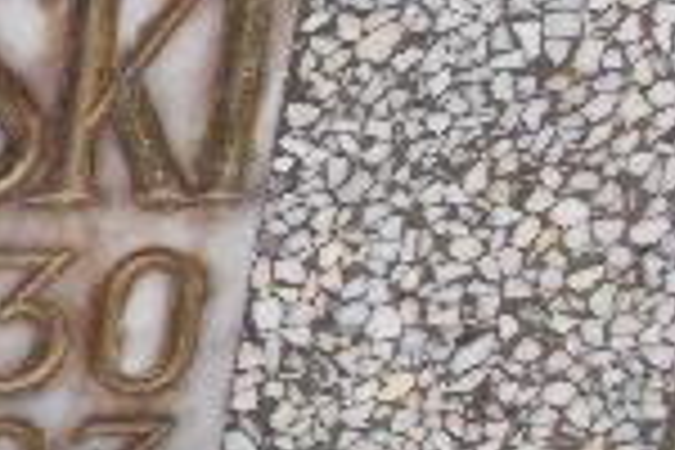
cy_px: 68
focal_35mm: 115
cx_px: -585
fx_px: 2156
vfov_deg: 11.9
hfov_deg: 15.1
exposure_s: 1/80
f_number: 3.2
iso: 80
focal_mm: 4.6
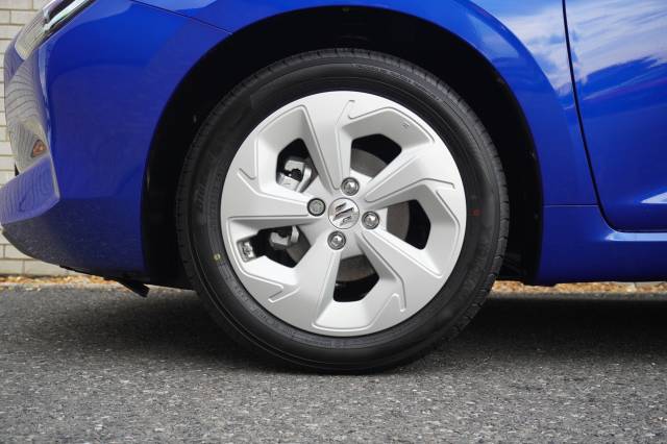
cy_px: 222
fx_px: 806
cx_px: 334
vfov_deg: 30.8
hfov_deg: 45.0
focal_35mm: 44
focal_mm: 29
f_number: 4.5
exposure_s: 1/200
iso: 320
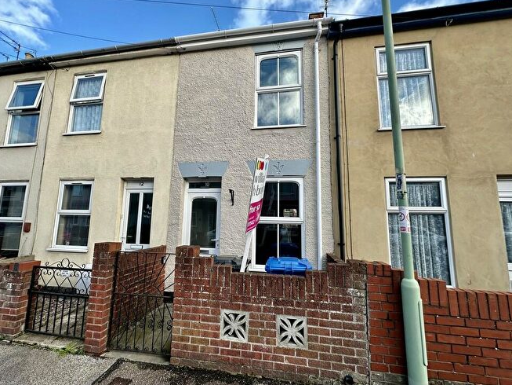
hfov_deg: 98.1
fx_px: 222
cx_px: 244
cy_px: 191
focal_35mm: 15
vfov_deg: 81.8
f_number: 2.2
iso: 40
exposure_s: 1/729
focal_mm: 2.22
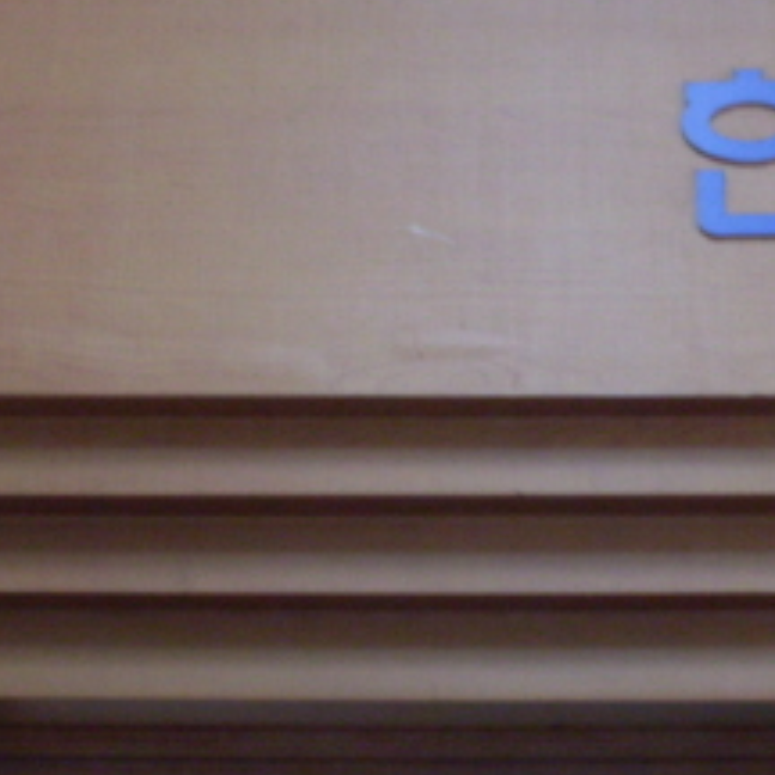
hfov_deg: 14.1
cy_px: 213
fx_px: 3116
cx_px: 574
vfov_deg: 14.1
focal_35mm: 123
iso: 200
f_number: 3.4
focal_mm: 9.9
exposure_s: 1/10
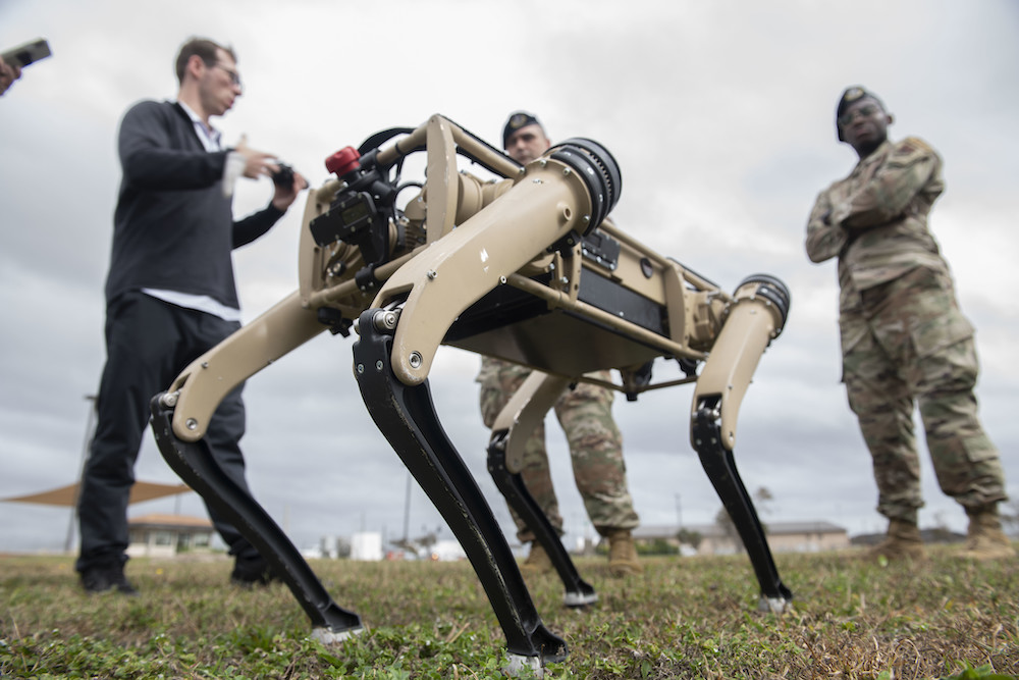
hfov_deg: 73.7
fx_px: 679
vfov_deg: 53.1
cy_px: 340
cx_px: 510
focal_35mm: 24
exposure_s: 1/60
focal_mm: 24
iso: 31
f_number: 5.6
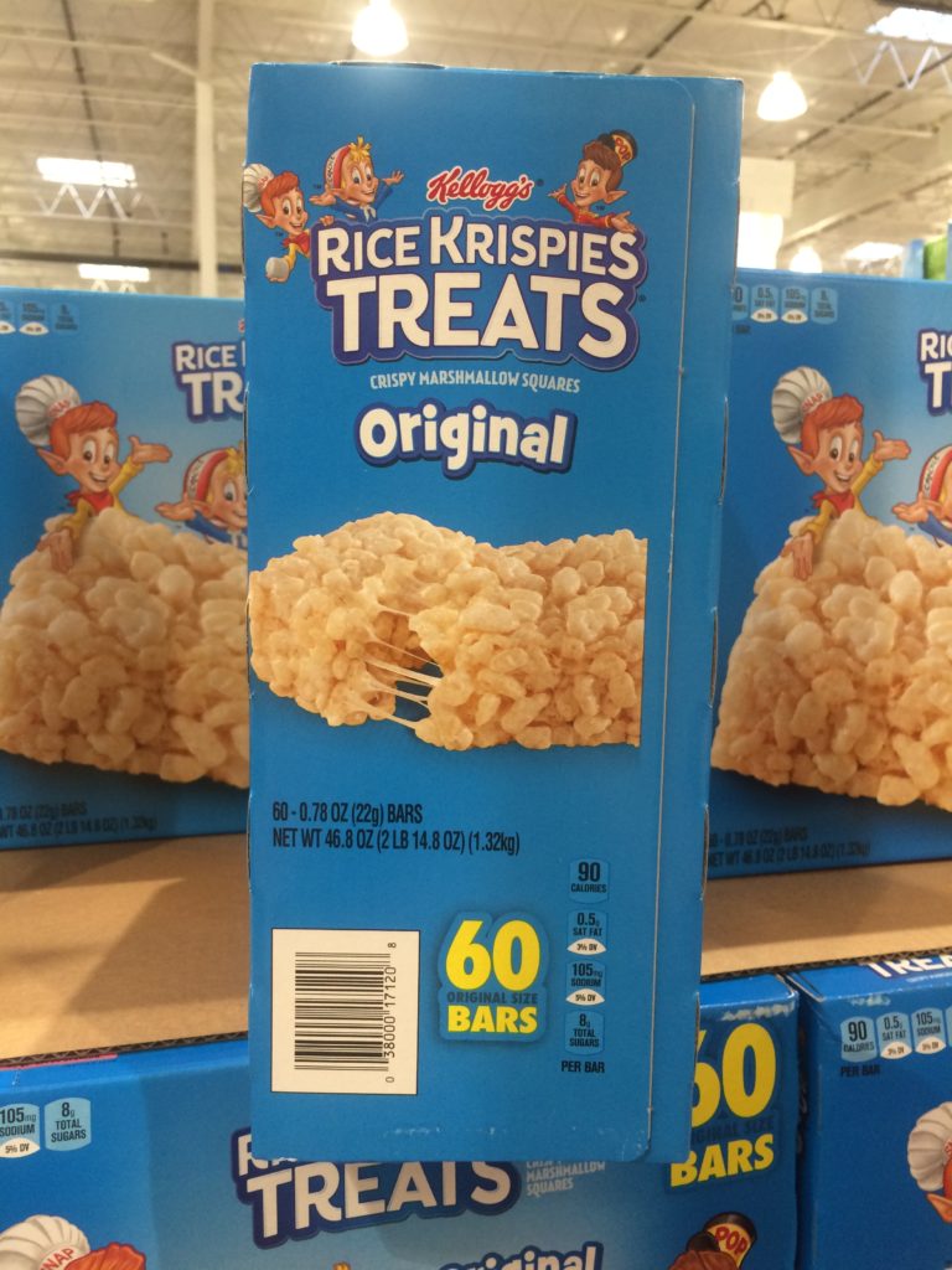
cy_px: 635
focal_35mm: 29
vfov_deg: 61.7
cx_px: 476
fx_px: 1063
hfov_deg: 48.2
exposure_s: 1/30
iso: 125
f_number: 2.2
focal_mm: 4.15
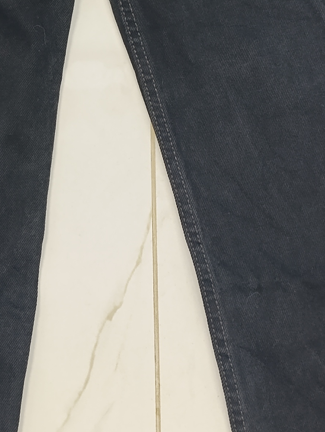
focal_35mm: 79
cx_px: 60
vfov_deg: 24.6
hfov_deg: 18.5
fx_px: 987
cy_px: 157
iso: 800
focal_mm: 6.14
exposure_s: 1/50
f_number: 1.6
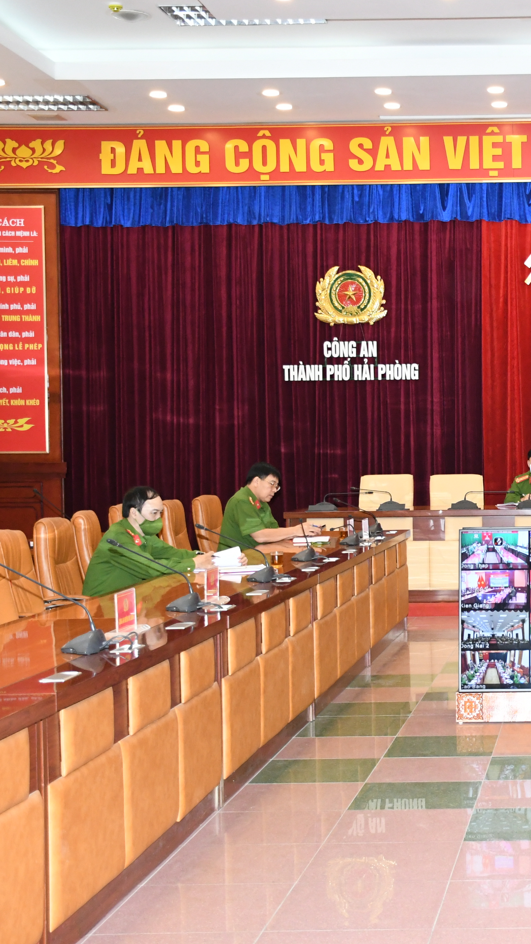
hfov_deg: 18.6
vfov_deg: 33.8
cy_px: 467
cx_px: 601
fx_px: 1552
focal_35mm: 62
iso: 2500
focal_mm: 26
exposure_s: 1/200
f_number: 5
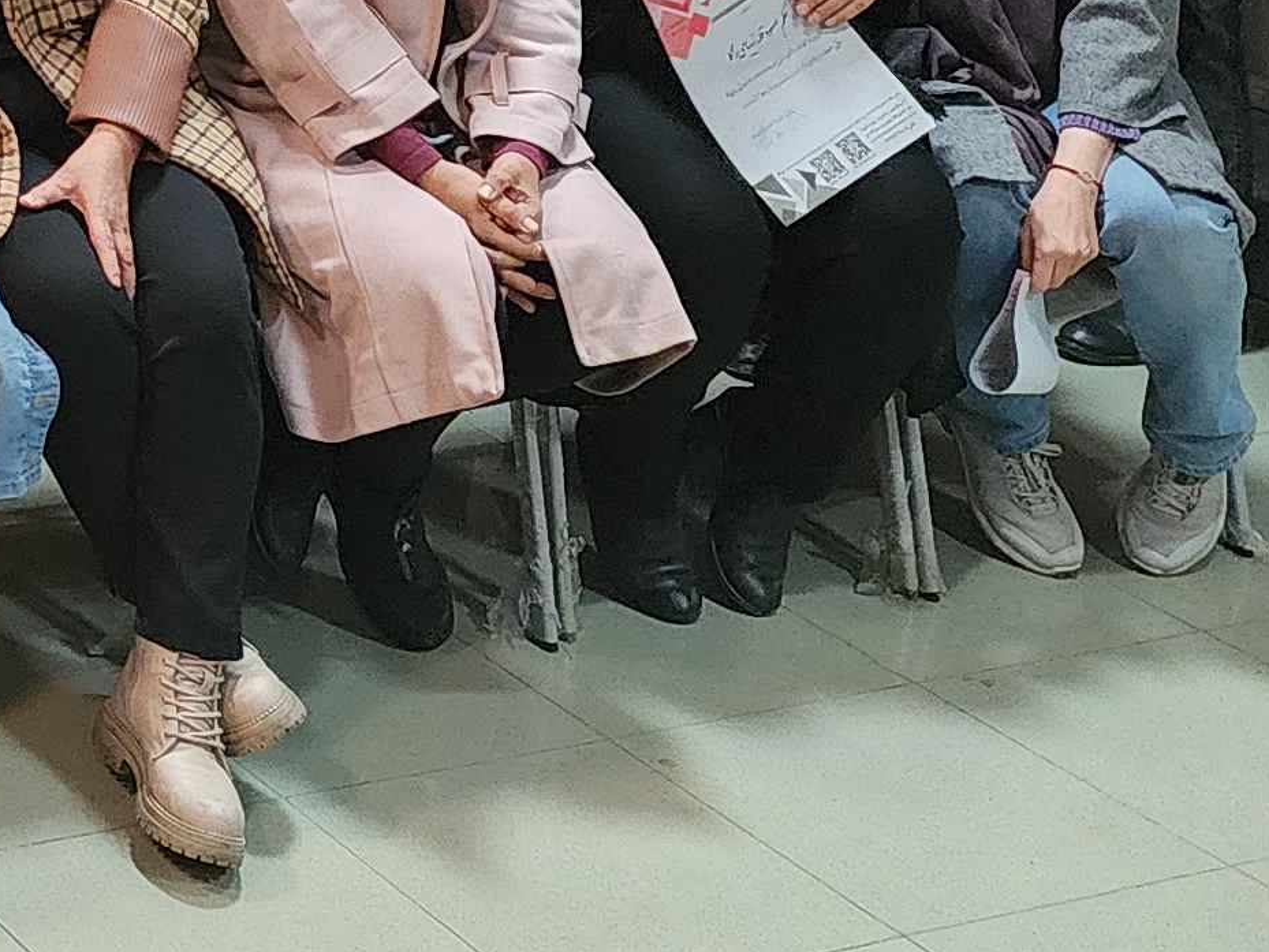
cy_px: -710
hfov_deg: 17.2
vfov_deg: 13.5
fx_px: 3630
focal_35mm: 99
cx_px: -803
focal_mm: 6.4
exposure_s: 1/100
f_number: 1.8
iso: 800
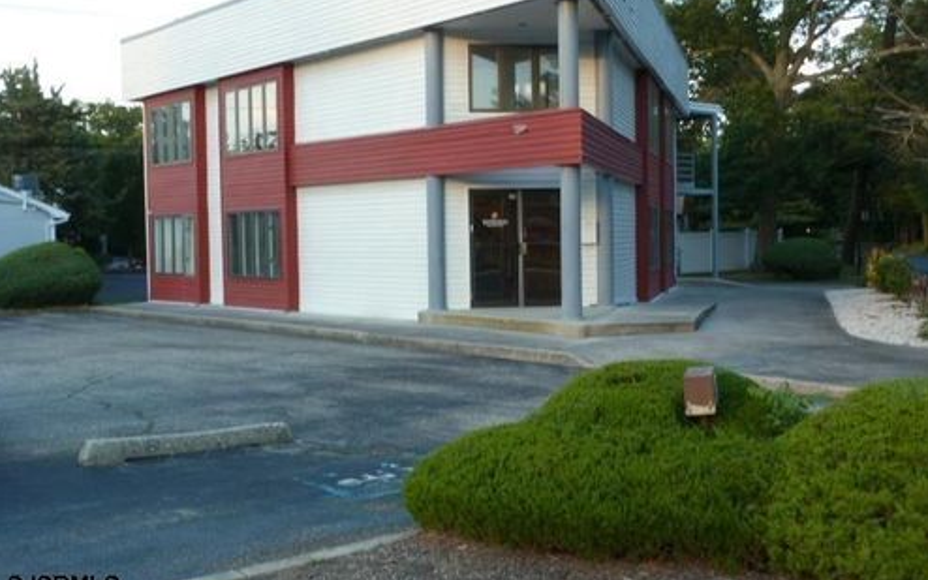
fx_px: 1113
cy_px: 249
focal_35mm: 44
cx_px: 462
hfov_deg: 45.3
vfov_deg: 29.2
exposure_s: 1/60
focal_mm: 7.4
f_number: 3.9
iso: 100
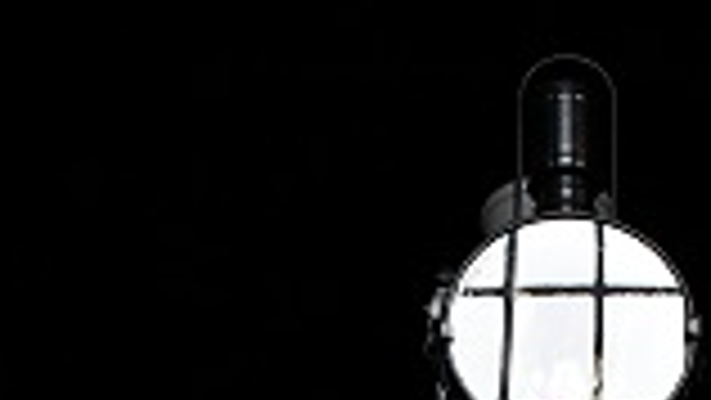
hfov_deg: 26.5
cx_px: 533
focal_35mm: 79
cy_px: 838
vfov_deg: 13.0
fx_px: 1490
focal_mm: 18
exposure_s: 1/125
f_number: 7.1
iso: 1000
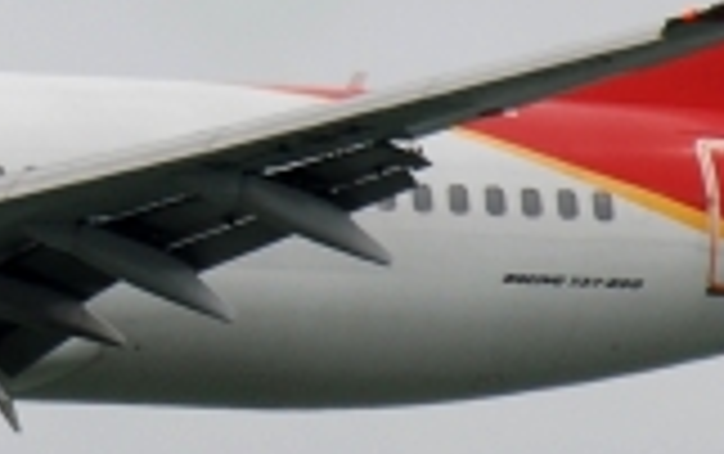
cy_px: 115
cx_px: -153
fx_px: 51059
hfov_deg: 0.8
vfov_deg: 0.5
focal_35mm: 2585
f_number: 7.1
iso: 200
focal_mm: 340
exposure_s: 1/800
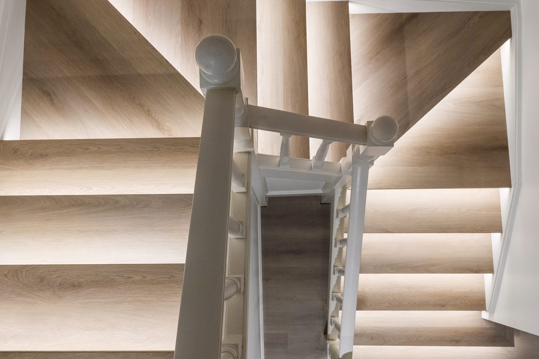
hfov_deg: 51.9
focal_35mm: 37
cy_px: 168
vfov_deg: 35.9
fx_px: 554
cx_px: 259
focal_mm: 18
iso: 1250
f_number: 10
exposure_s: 1/15
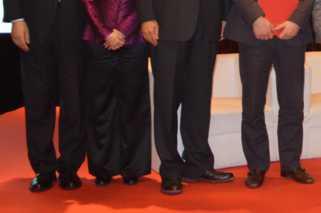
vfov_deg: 13.9
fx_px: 864
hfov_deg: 18.9
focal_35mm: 97
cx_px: 458
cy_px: 5
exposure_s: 1/60
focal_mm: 22
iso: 1250
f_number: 3.5
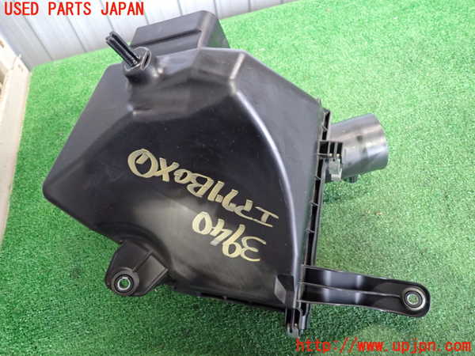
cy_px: 178
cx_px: 238
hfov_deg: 69.4
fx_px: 343
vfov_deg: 54.9
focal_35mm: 25
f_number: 2
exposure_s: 1/30
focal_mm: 4.5
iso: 640
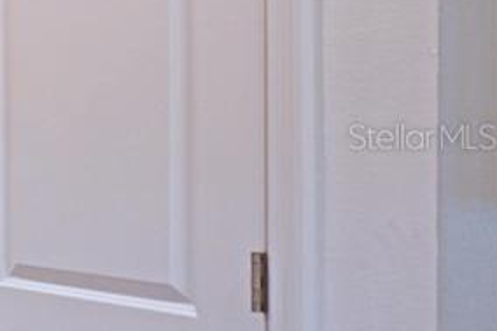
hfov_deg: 12.5
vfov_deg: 17.2
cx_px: -896
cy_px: 137
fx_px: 1090
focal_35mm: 79
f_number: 2.8
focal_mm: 14
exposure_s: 1/125
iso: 450
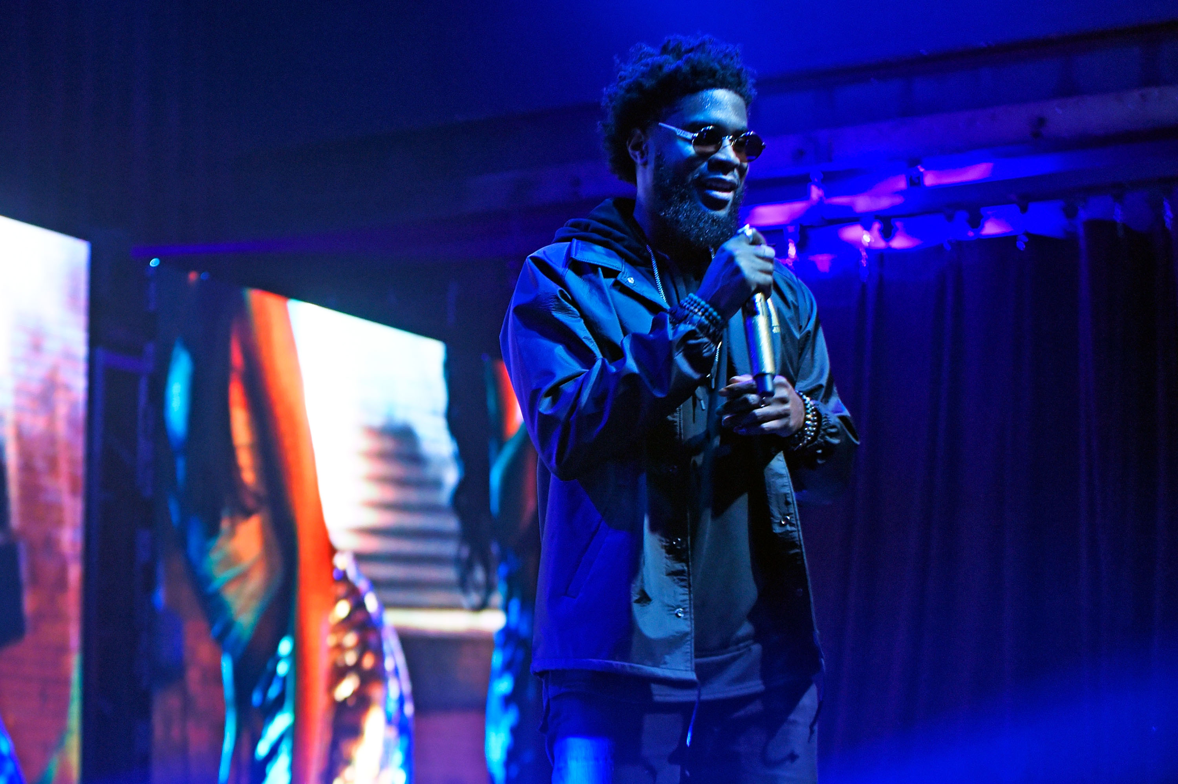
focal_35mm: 70
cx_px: 589
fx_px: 2289
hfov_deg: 28.9
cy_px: 392
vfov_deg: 19.4
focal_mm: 70
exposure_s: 1/160
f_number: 2.8
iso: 2000
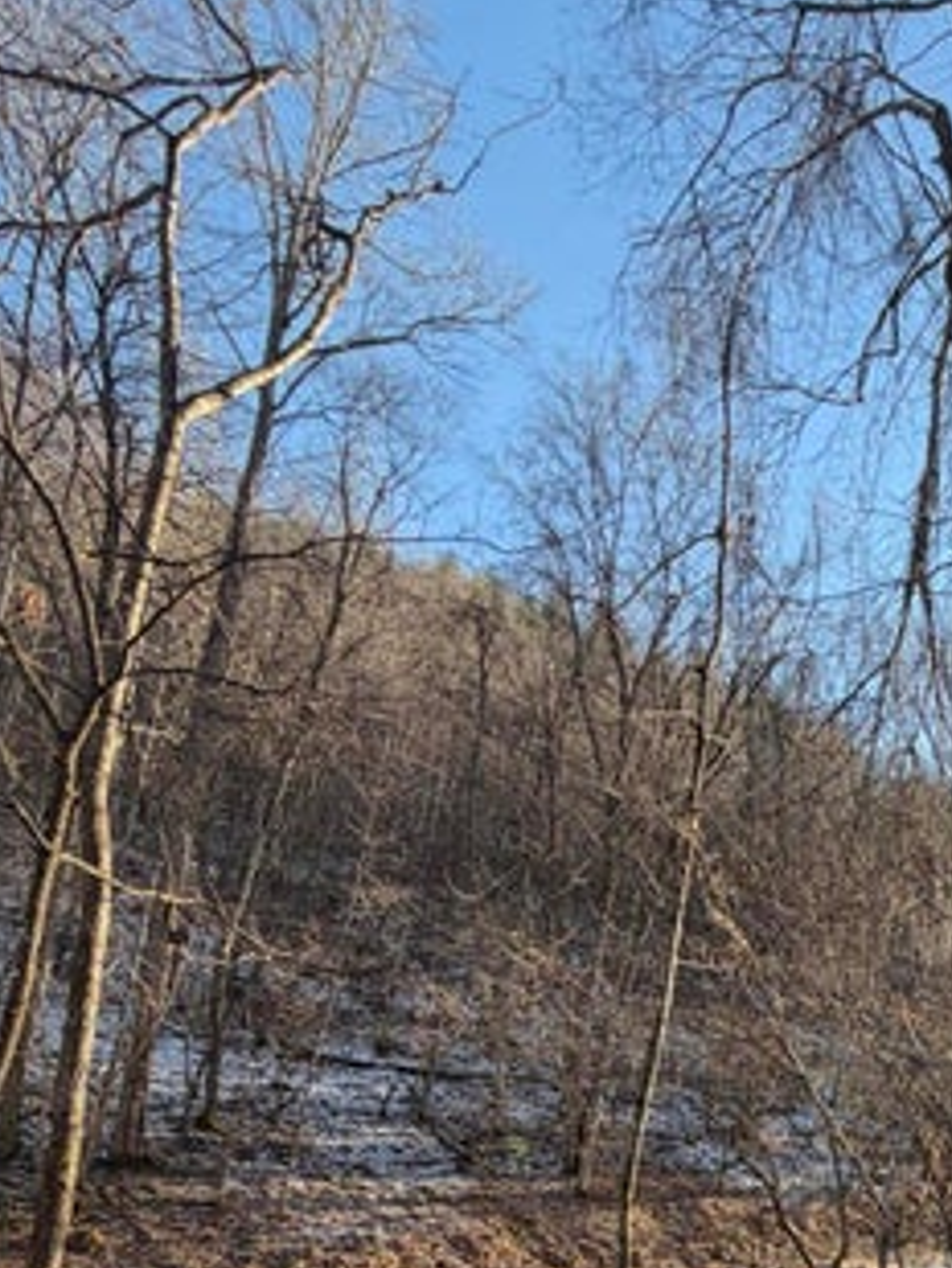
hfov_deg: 42.1
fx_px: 1063
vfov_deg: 52.4
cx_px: 944
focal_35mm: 29
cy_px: 1190
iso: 50
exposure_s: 1/400
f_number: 2.2
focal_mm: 2.22
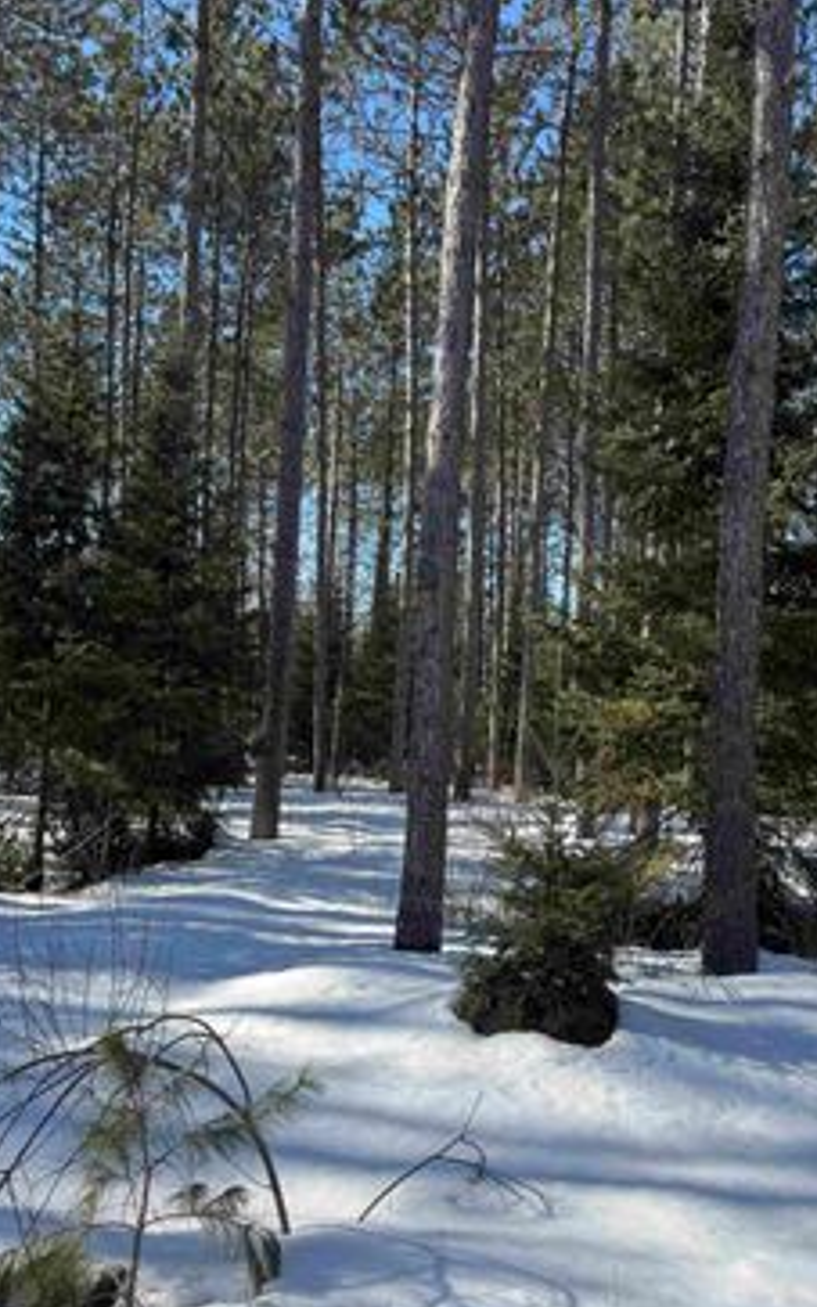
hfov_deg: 36.2
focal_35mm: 35
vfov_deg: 55.3
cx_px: 464
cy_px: 672
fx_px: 1246
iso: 80
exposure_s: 1/2041
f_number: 1.78
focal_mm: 6.76
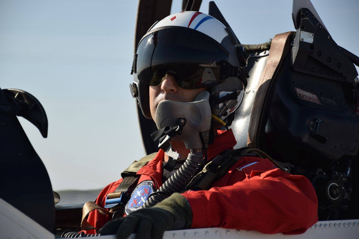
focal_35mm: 158
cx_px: 180
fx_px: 1571
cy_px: 120
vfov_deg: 8.7
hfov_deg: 13.0
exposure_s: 1/640
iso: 100
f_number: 6.3
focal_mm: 105
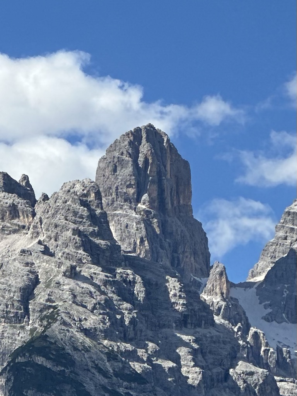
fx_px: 881
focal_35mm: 77
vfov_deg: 25.3
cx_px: 148
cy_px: 198
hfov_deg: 19.1
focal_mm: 9
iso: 32
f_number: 2.8
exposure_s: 1/694
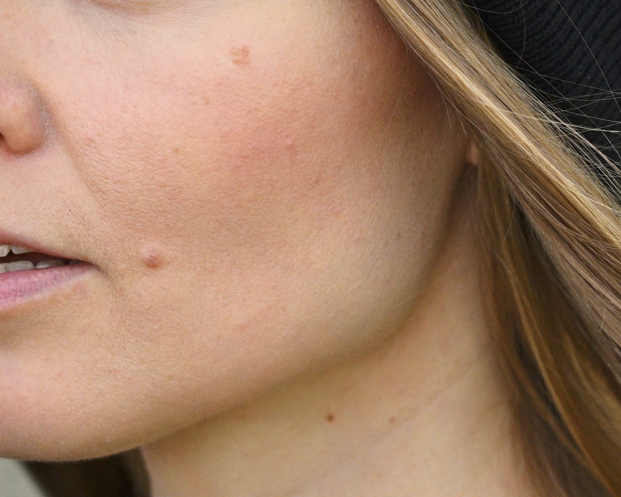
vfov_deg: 5.5
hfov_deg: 6.9
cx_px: 232
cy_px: 108
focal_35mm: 282
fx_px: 5183
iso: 1250
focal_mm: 85
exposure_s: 1/4000
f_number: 4
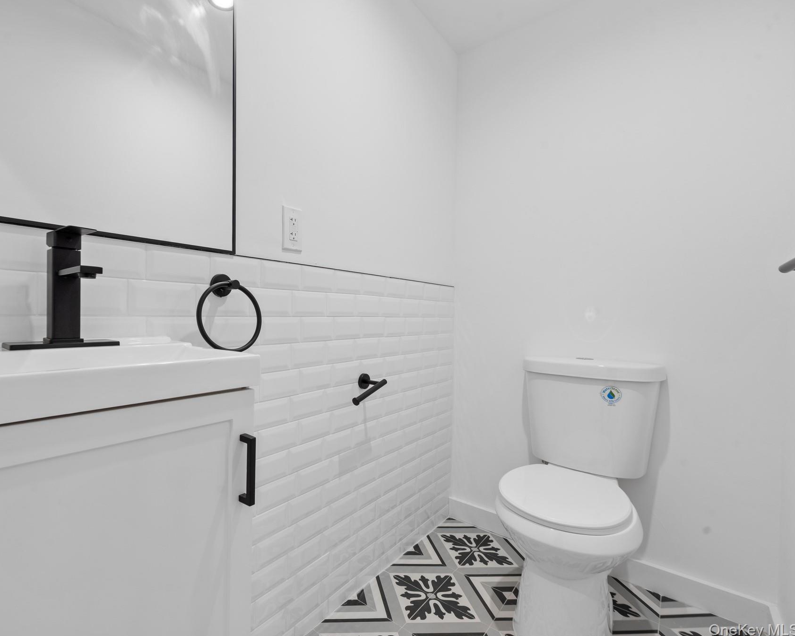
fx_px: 376
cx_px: 321
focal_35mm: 16
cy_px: 318
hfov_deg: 92.0
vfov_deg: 80.4
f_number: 10
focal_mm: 14
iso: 400
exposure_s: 1/4
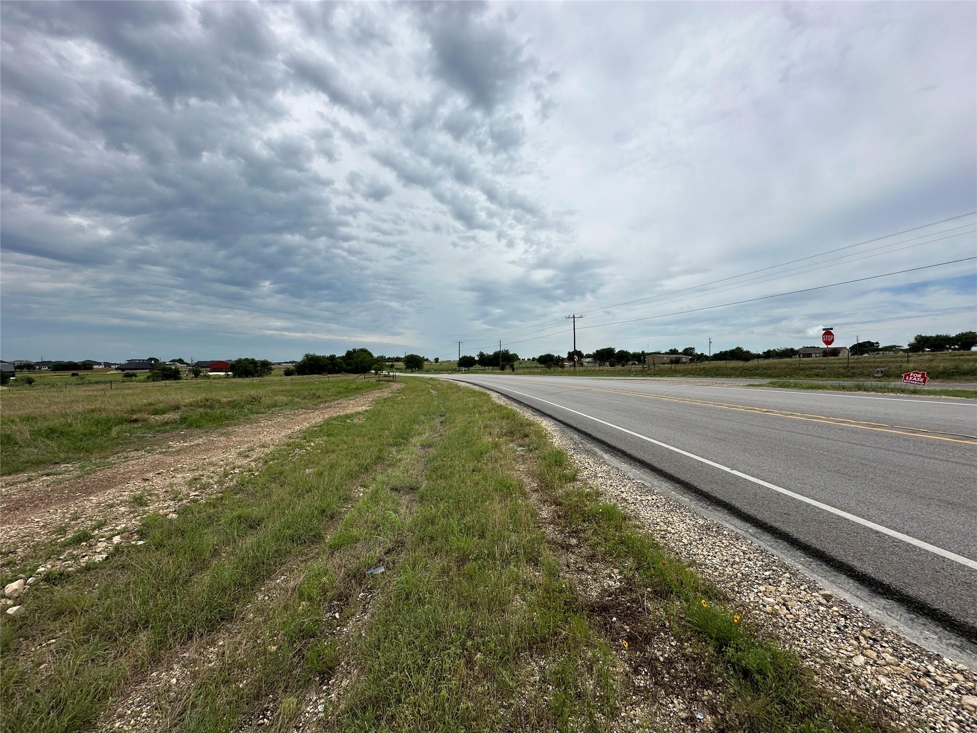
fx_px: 395
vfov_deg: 85.7
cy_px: 366
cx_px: 488
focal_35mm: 14
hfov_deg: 102.1
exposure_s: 1/3509
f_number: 2.2
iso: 40
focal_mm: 2.22
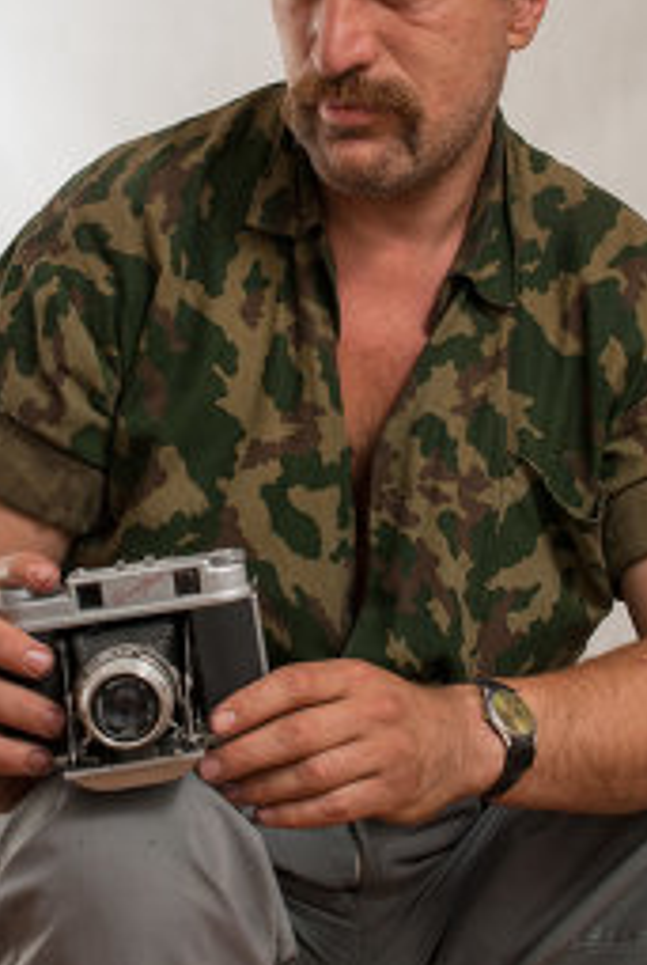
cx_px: 331
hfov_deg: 15.1
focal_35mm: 91
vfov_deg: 22.2
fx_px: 2443
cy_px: 271
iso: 200
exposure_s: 1/160
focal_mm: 40
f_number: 9
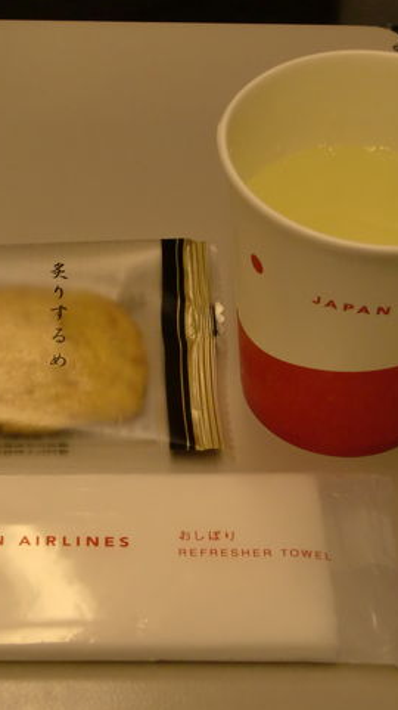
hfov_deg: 14.8
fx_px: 1522
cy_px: 355
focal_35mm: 81
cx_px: 108
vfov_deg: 26.2
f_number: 3.6
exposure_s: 1/60
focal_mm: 9.8
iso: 320
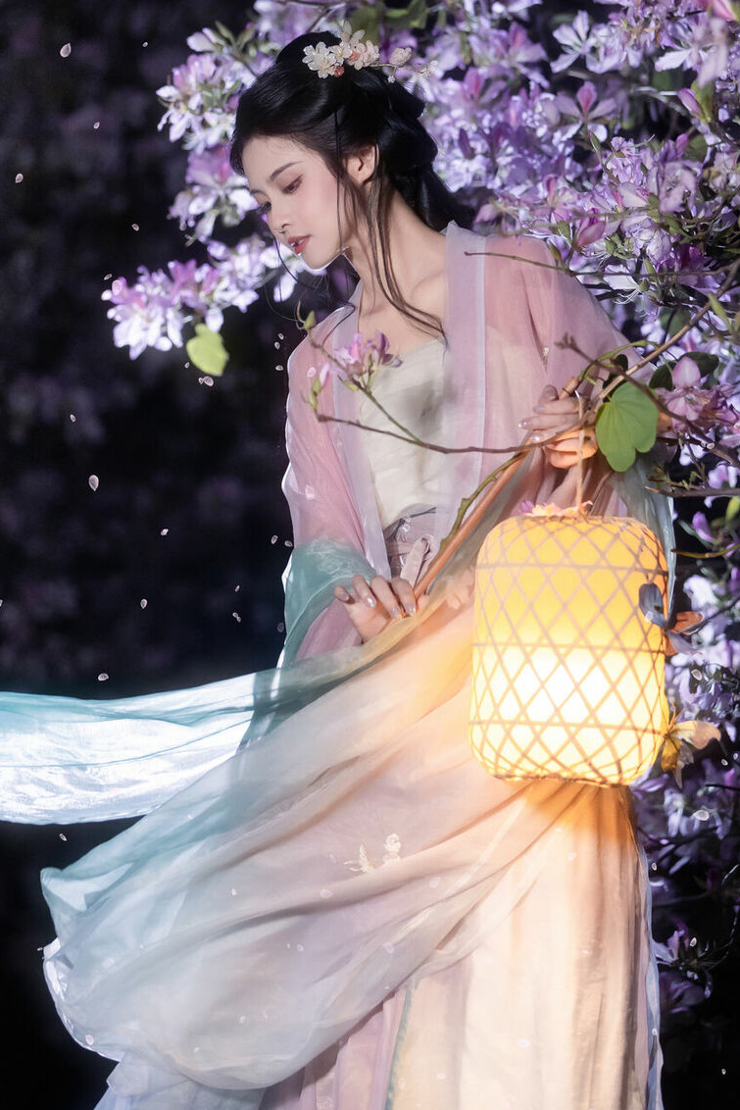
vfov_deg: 12.8
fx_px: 4931
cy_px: 381
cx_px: 278
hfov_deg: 8.6
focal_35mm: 160
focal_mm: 115
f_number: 2.8
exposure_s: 1/250
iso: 4000
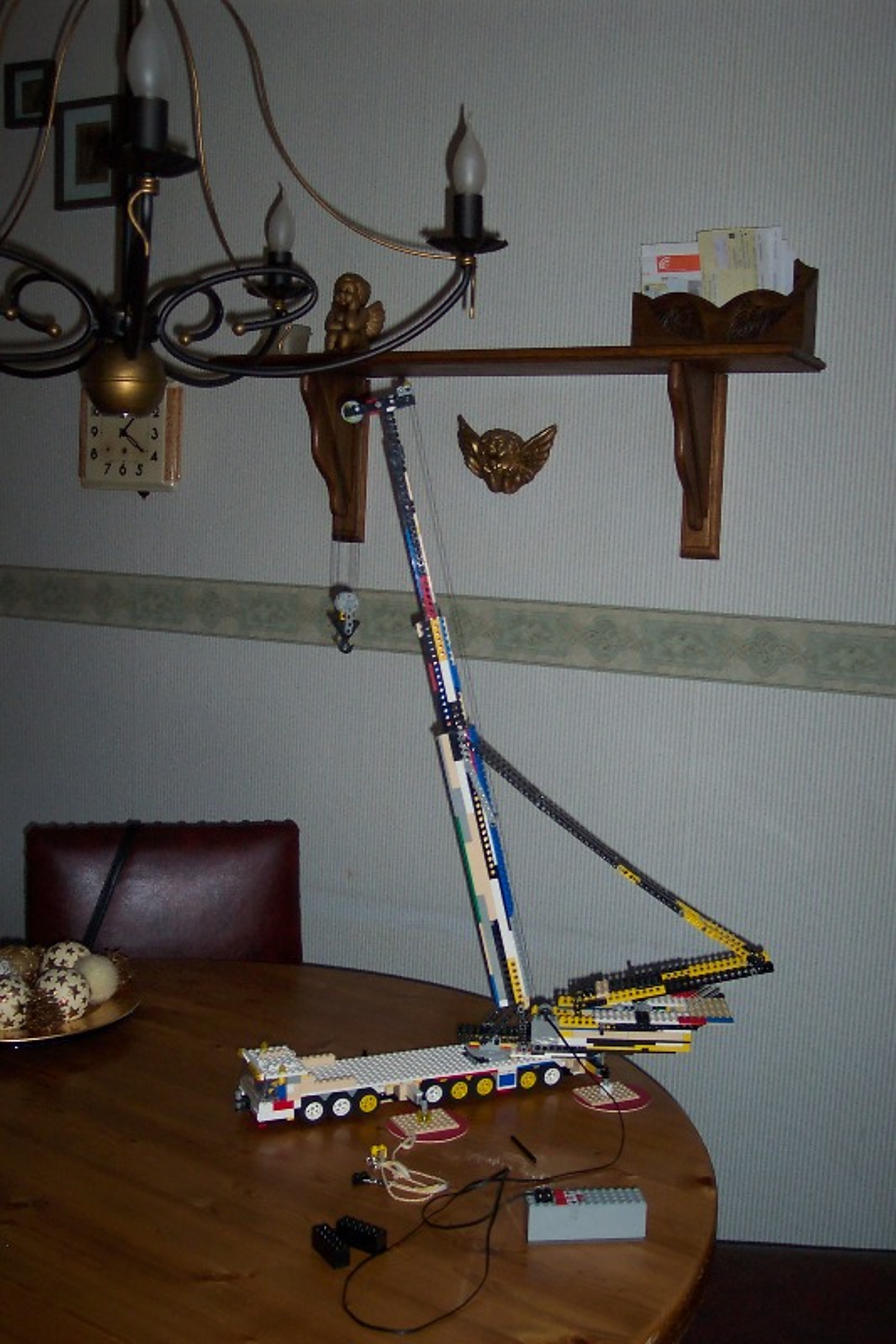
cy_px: 672
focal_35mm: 38
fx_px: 1419
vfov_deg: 50.7
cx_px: 448
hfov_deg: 35.0
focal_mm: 8
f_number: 2.8
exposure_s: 1/30
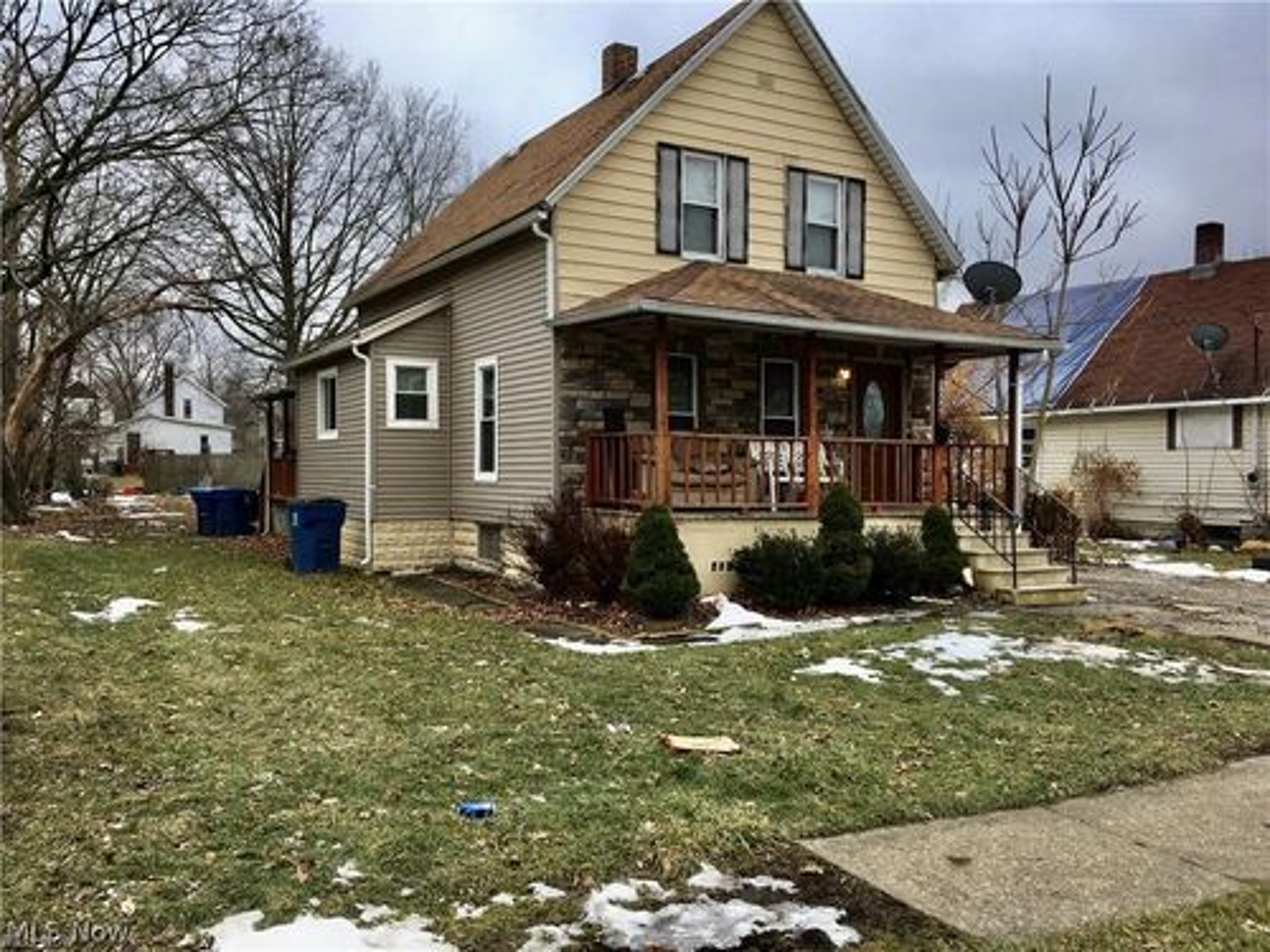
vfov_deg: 48.2
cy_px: 476
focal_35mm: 29
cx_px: 635
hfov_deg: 61.7
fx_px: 1064
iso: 25
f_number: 2.2
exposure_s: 1/974
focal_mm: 4.15
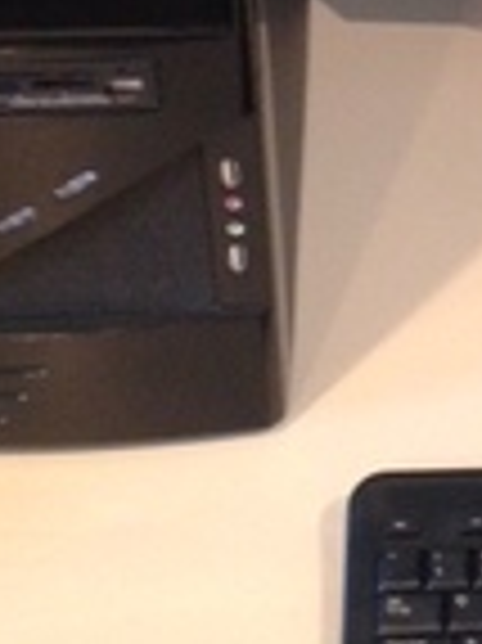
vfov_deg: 17.4
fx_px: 2064
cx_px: 541
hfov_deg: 13.1
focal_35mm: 111
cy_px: 18
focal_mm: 4.12
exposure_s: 1/20
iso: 320
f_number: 2.4
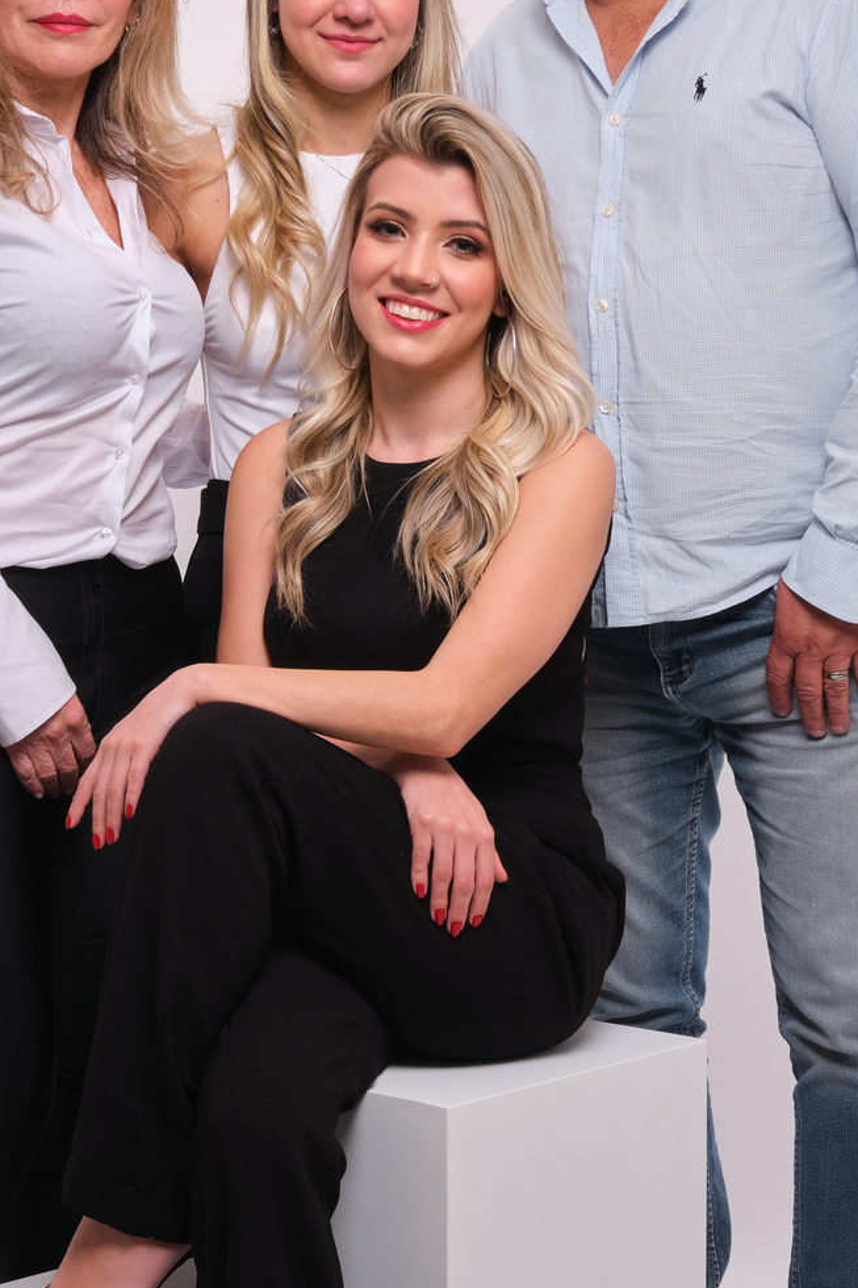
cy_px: 651
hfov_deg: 15.2
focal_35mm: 90
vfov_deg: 22.6
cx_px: 356
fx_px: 3218
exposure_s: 1/125
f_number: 9
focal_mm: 32.5
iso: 160
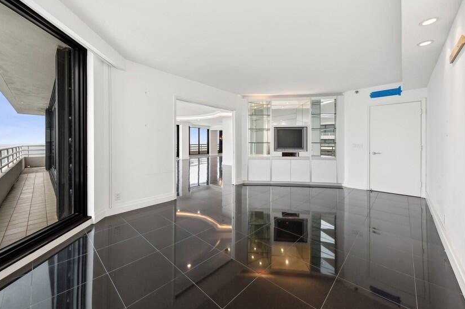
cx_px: 218
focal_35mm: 13
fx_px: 168
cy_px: 148
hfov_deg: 108.2
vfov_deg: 85.2
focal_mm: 12
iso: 100
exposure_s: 1/2.5
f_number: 8
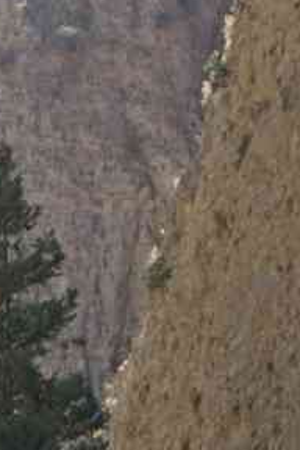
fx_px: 1862
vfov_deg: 13.8
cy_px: 268
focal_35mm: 149
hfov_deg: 9.0
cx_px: -128
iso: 800
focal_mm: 29.4
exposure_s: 1/125
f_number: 5.6
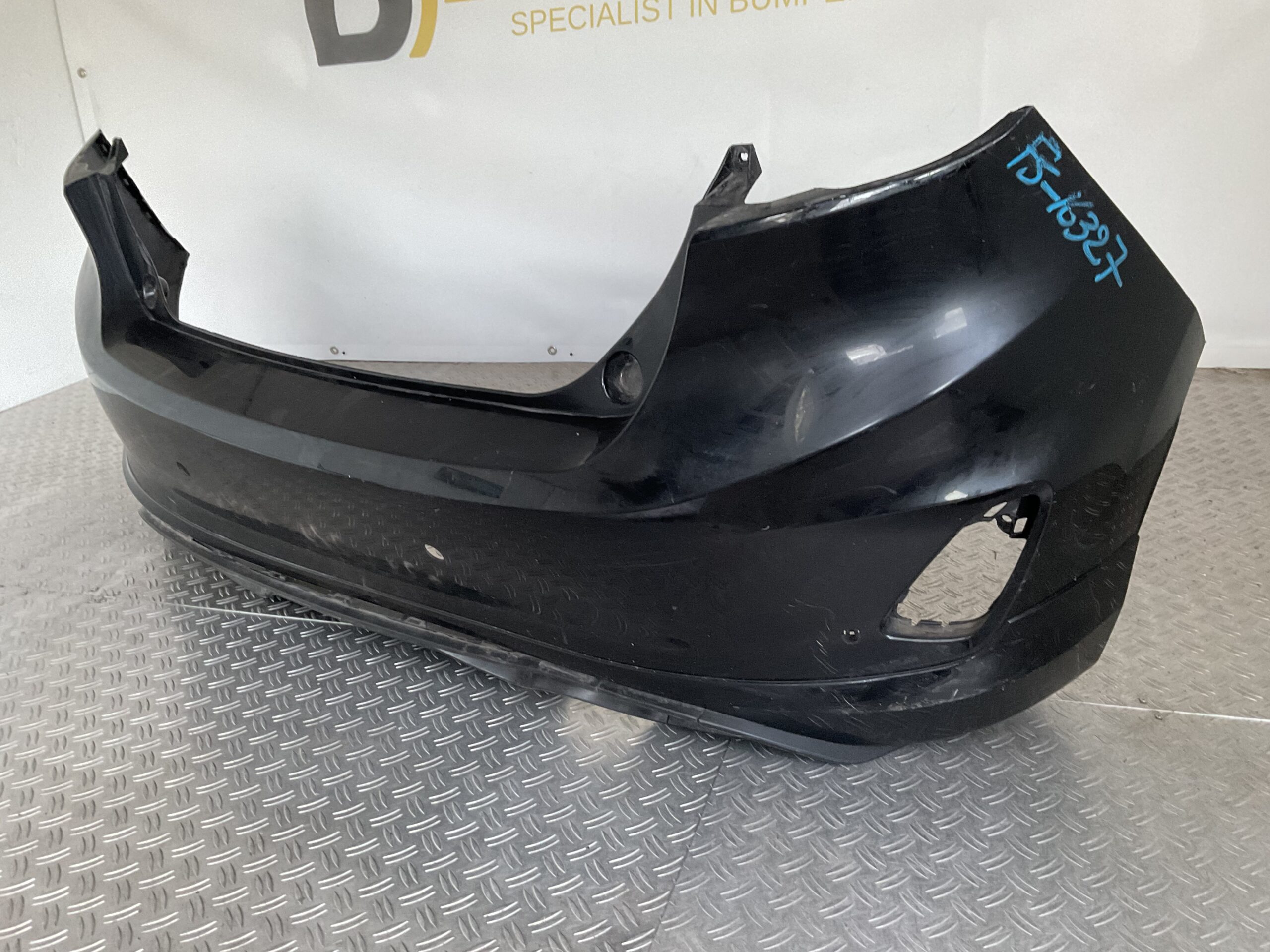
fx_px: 1064
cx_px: 635
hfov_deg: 61.7
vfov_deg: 48.2
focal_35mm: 29
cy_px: 476
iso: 125
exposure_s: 1/50
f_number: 1.8
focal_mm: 3
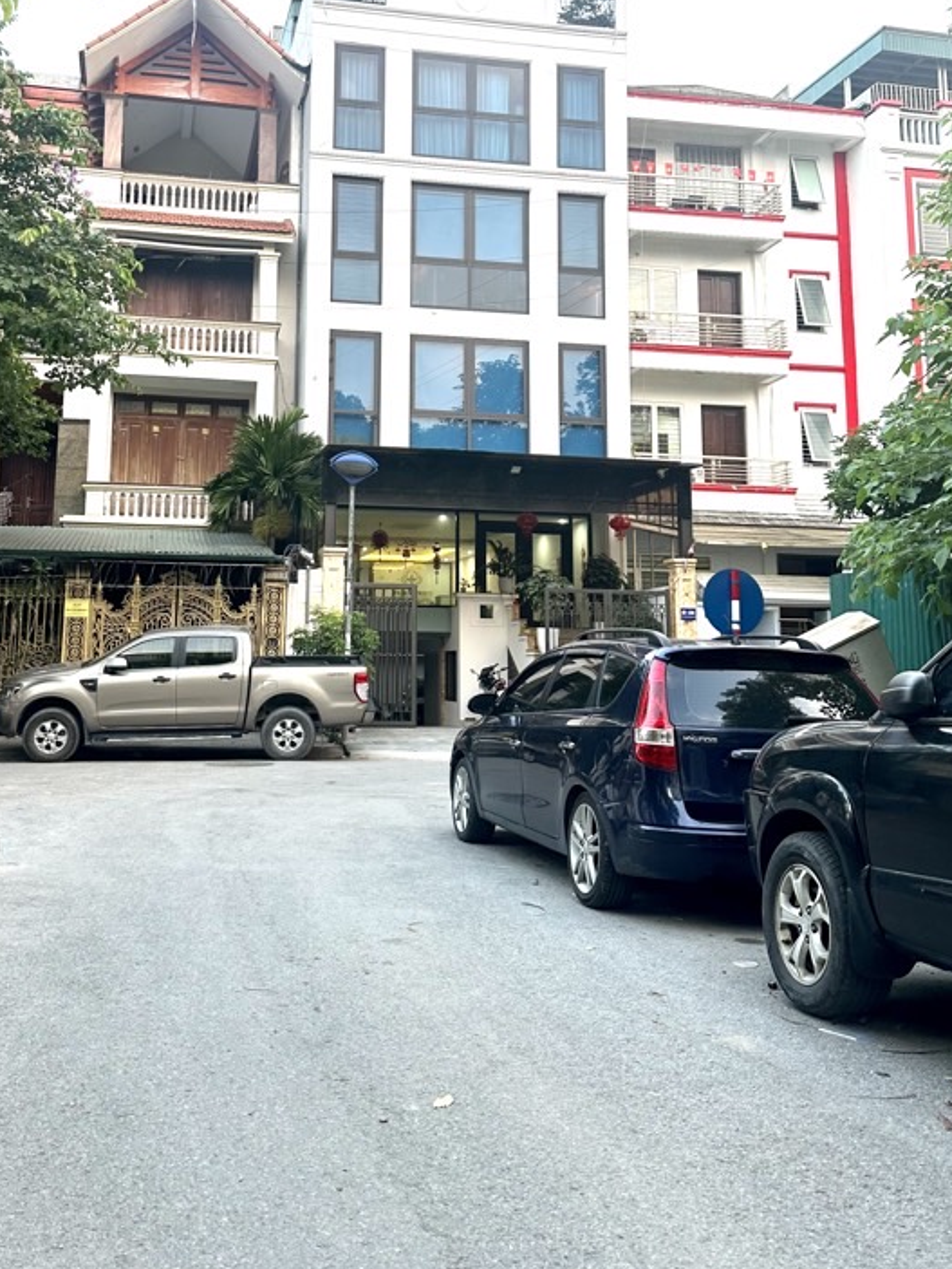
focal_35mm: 35
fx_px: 1283
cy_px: 443
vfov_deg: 51.8
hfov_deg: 40.6
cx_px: 394
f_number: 1.78
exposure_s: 1/131
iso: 64
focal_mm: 6.86
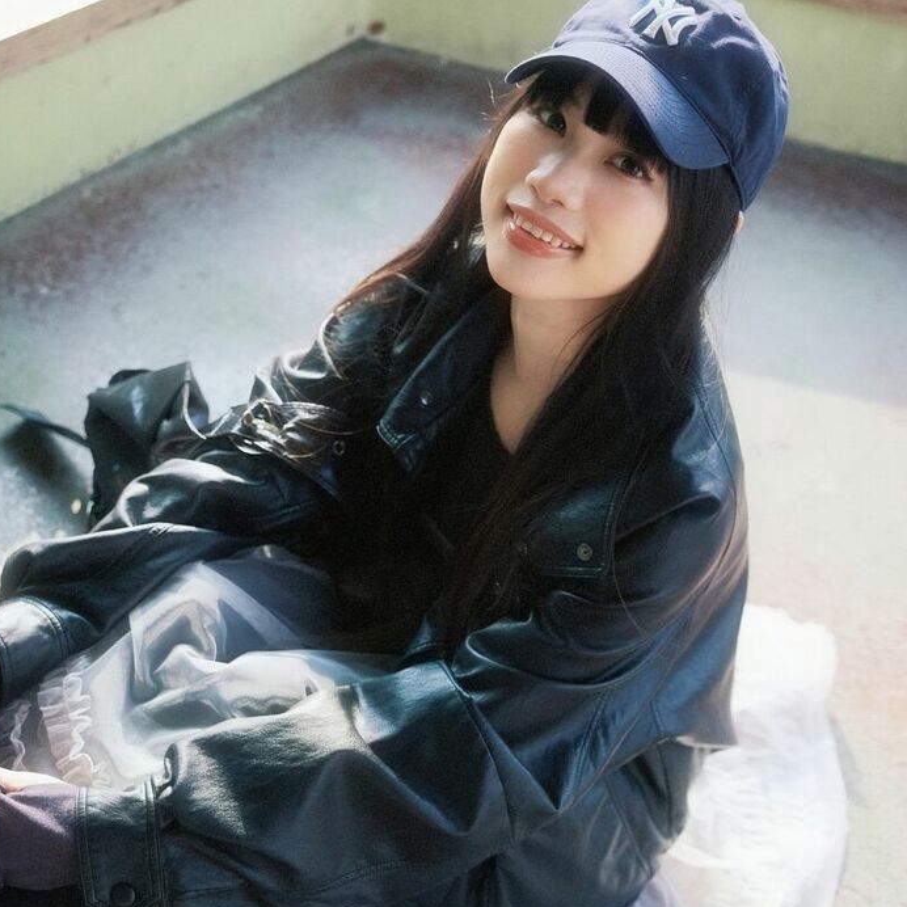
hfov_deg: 29.4
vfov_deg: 29.6
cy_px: 457
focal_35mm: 58
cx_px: 317
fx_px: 1719
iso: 800
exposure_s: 1/500
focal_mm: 30.2
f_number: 2.8
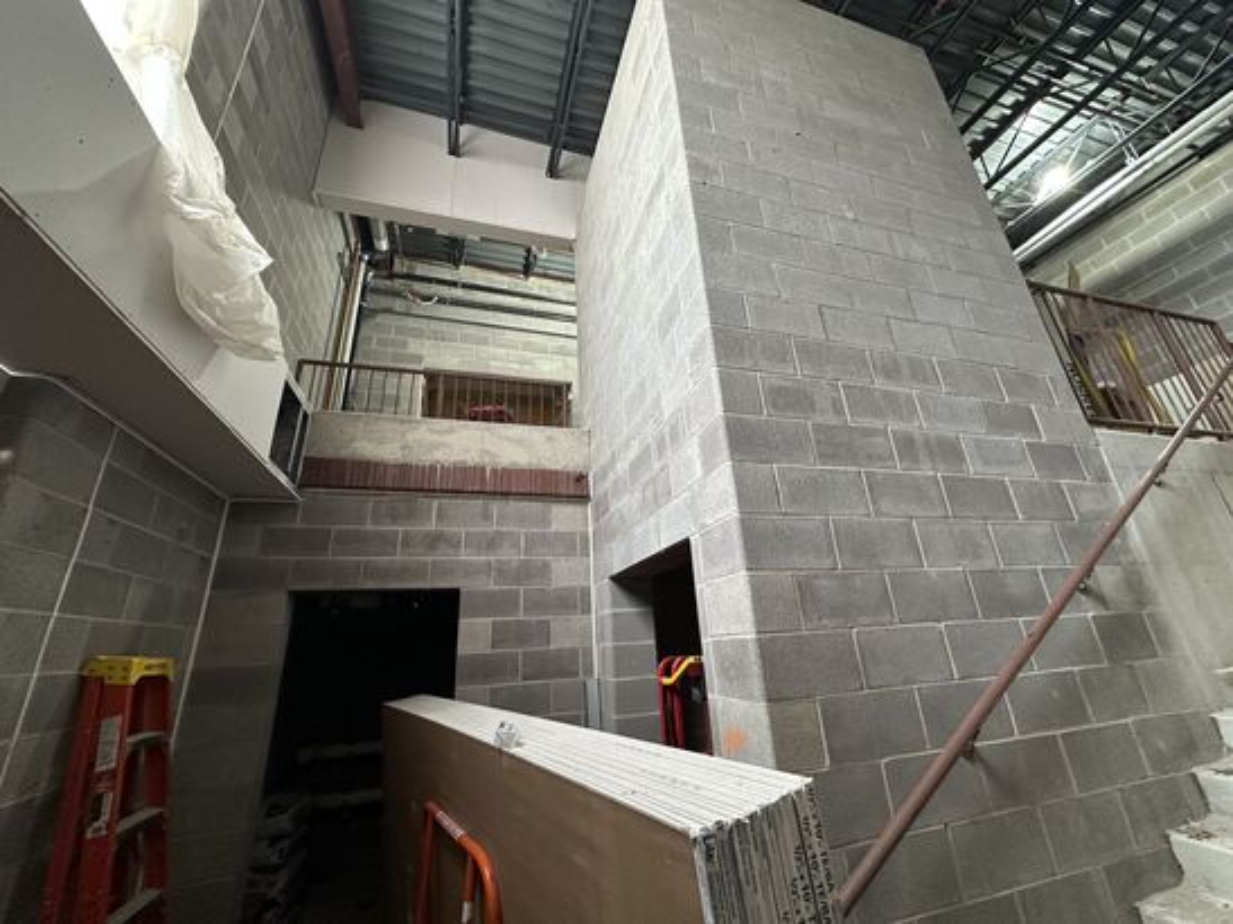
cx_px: 616
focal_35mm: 14
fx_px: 499
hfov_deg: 102.1
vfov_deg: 85.7
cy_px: 462
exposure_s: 1/60
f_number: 2.2
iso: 200
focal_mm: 2.22
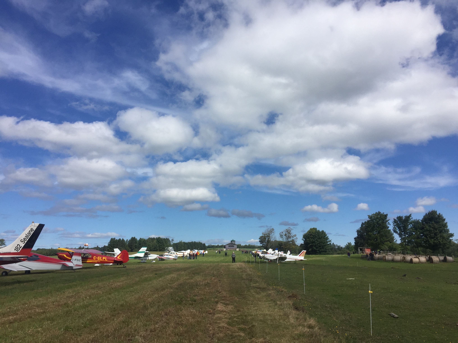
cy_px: 172
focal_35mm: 29
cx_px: 229
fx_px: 384
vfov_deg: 48.2
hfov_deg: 61.7
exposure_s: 1/3968
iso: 32
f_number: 2.2
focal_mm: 4.15
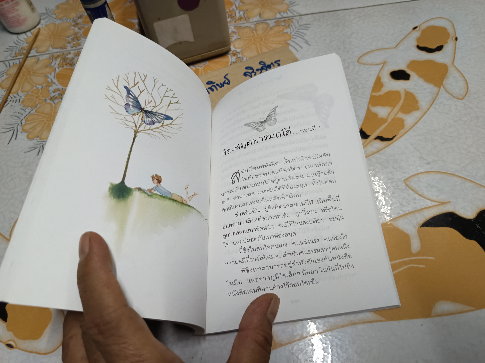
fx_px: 336
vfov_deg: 56.8
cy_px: 182
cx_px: 242
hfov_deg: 71.6
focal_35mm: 24
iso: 1048
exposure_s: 1/50
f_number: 1.7
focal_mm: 5.31
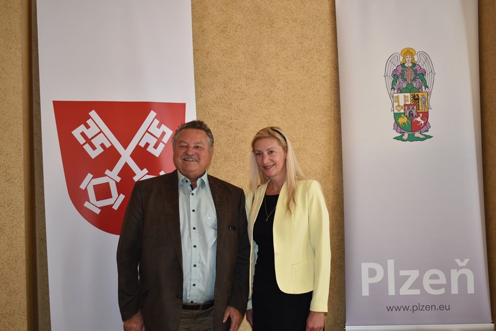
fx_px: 620
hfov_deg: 43.6
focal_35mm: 45
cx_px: 248
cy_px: 166
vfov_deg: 29.9
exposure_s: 1/60
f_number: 4.2
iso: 250
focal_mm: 30
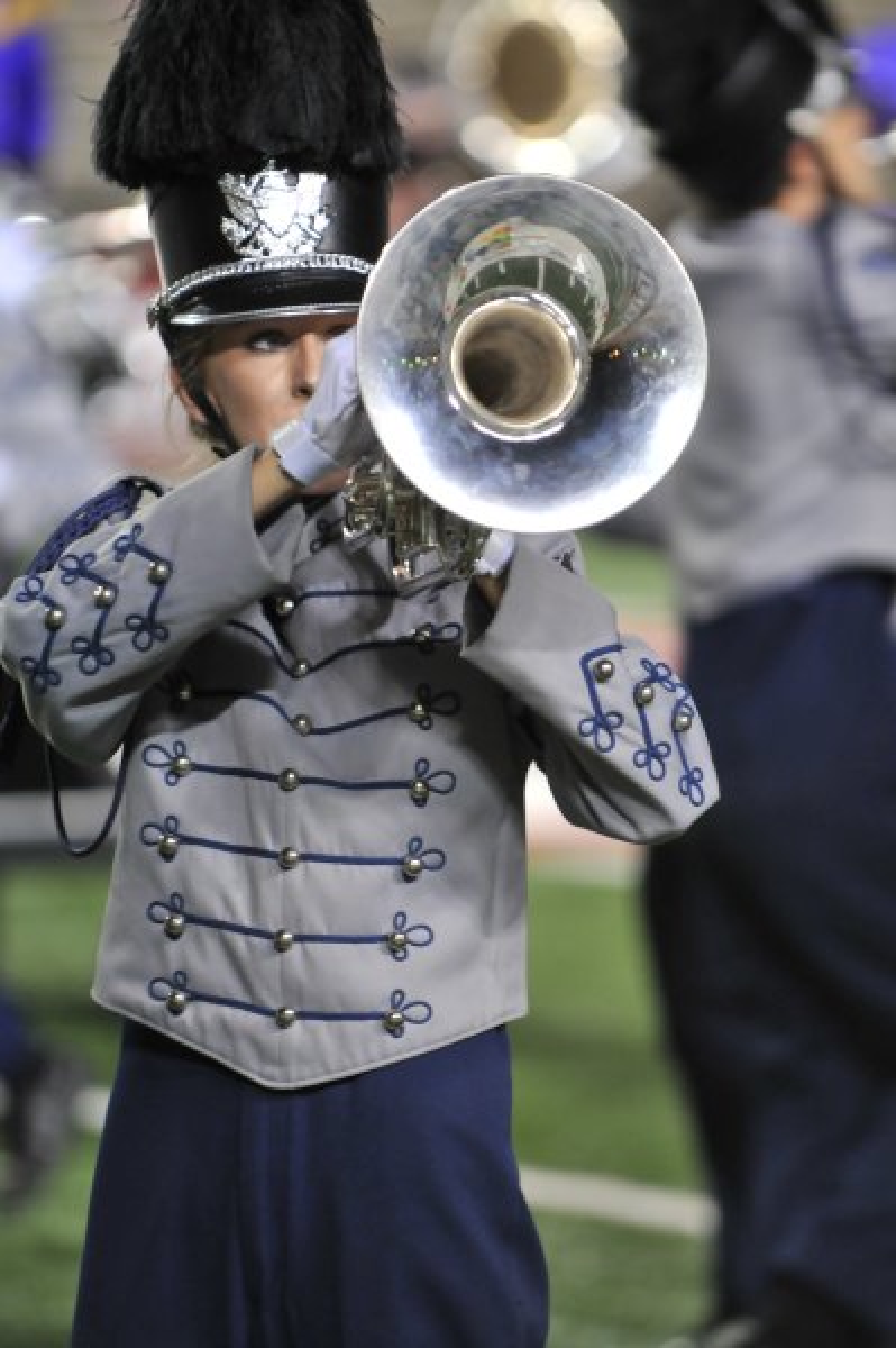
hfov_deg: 4.6
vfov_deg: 6.9
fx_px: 11219
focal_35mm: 300
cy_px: 674
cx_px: 448
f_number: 2.8
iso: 800
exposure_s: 1/200
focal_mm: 200
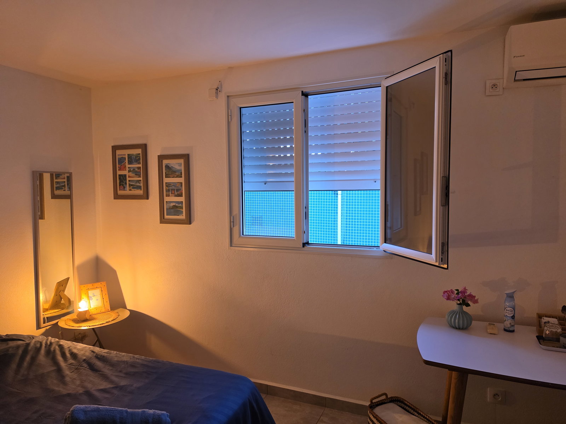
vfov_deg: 58.9
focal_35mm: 23
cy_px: 212
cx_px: 283
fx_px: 376
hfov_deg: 73.9
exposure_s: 1/120
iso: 200
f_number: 1.4
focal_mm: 6.5
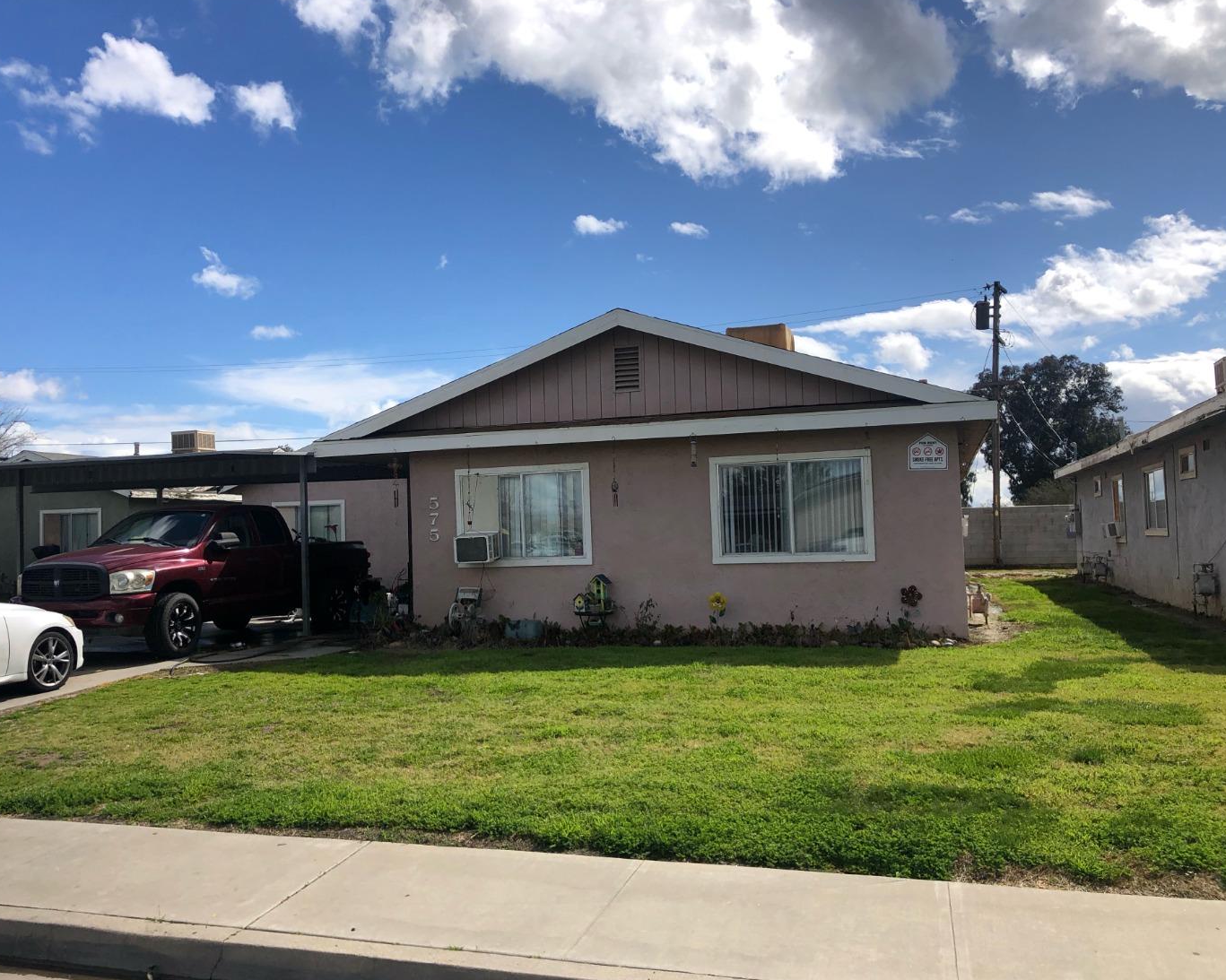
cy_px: 494
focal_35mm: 30
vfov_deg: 48.5
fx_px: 1088
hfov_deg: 58.7
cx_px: 560
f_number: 1.8
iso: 20
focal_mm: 4
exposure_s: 1/3472
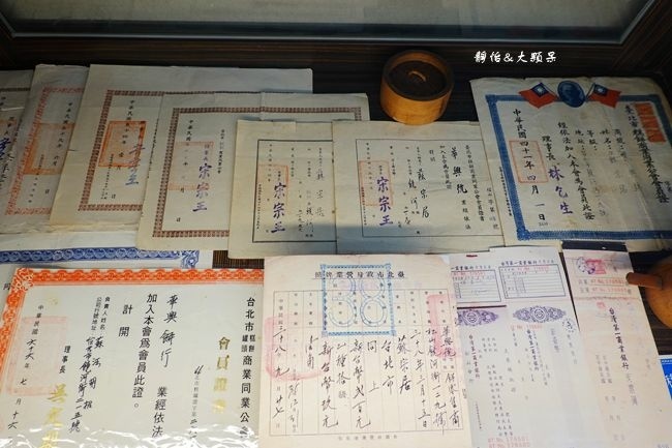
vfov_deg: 53.1
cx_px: 336
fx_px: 448
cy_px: 224
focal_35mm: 24
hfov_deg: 73.8
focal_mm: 9
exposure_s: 1/80
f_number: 2.8
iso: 125
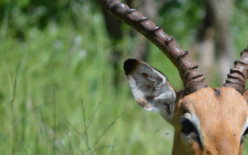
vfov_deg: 1.7
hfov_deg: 2.7
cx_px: 210
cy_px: 128
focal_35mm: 786
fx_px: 5313
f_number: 5.6
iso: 100
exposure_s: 1/400
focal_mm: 200
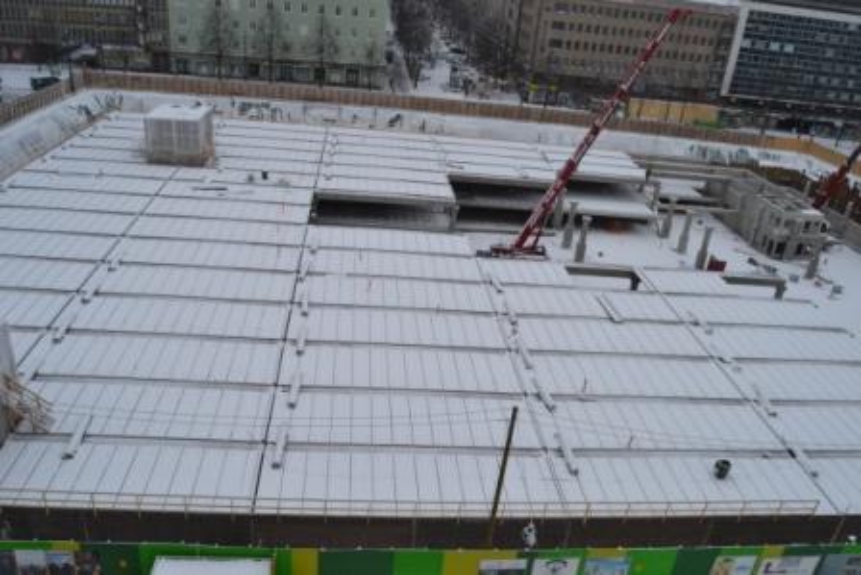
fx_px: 646
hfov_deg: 67.4
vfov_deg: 48.0
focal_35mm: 27
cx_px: 430
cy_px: 288
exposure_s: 1/200
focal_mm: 18
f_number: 7.1
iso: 100
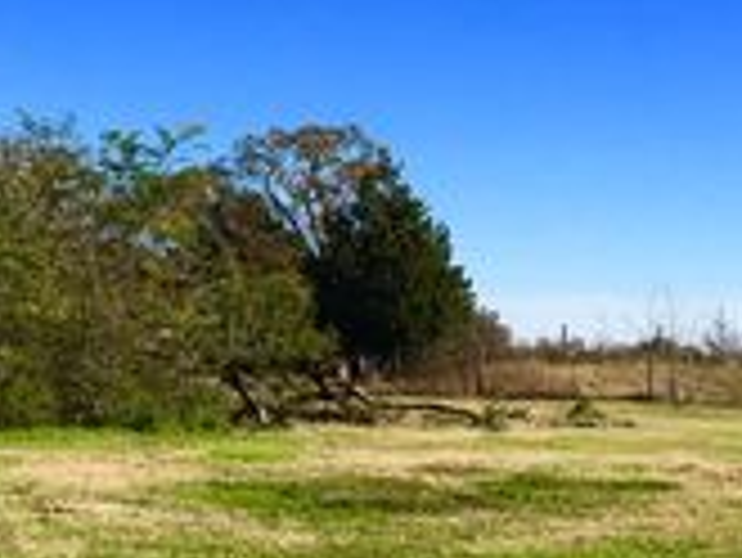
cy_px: 155
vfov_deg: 16.7
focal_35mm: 88
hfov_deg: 22.1
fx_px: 1888
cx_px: 220
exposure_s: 1/1538
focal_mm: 4.15
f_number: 2.2
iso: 25
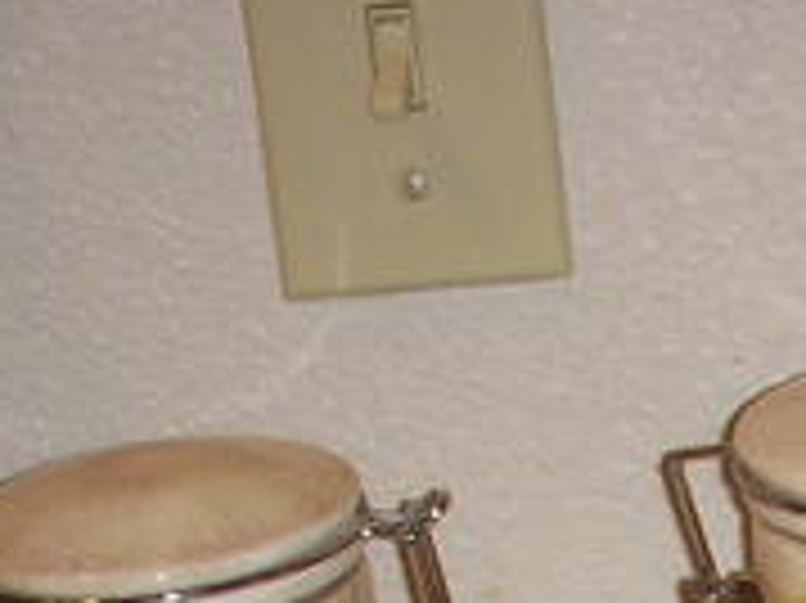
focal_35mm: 191
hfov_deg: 10.0
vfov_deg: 7.3
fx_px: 4444
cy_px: 1456
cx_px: 1283
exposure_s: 1/30
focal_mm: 6.3
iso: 100
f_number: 3.3
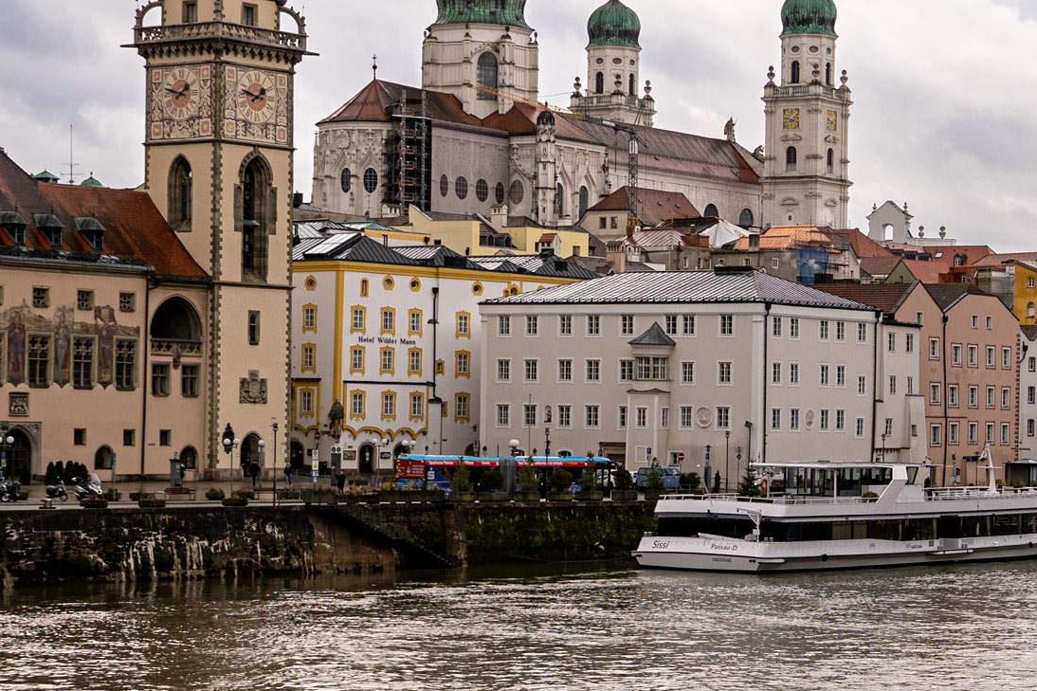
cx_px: 841
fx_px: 2304
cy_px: 410
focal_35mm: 80
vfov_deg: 17.0
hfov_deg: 24.9
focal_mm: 27
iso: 100
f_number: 2.8
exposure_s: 1/800
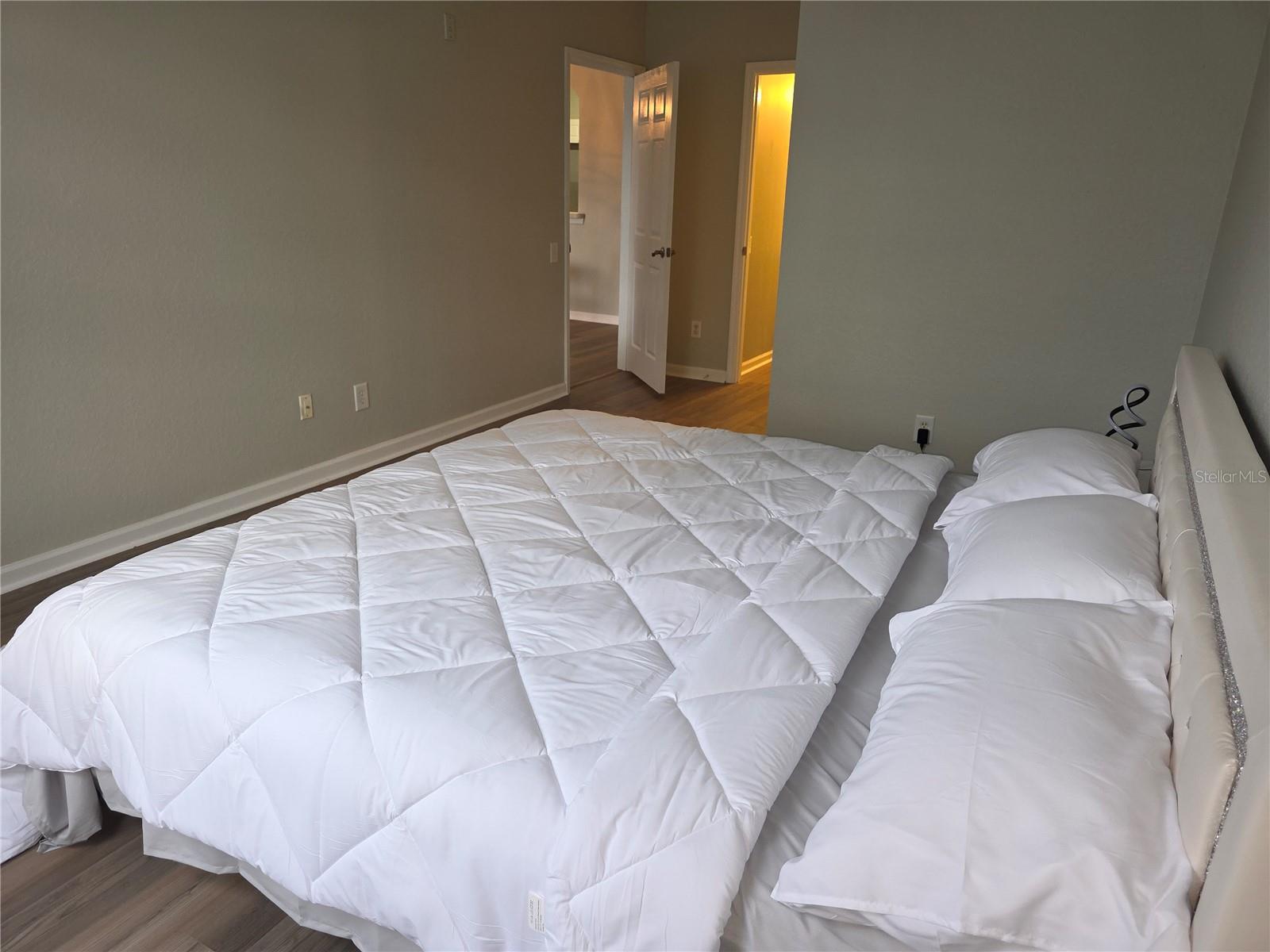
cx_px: 635
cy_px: 476
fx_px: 844
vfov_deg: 58.9
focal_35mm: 23
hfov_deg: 73.9
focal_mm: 6.3
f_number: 1.7
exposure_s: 1/60
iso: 100
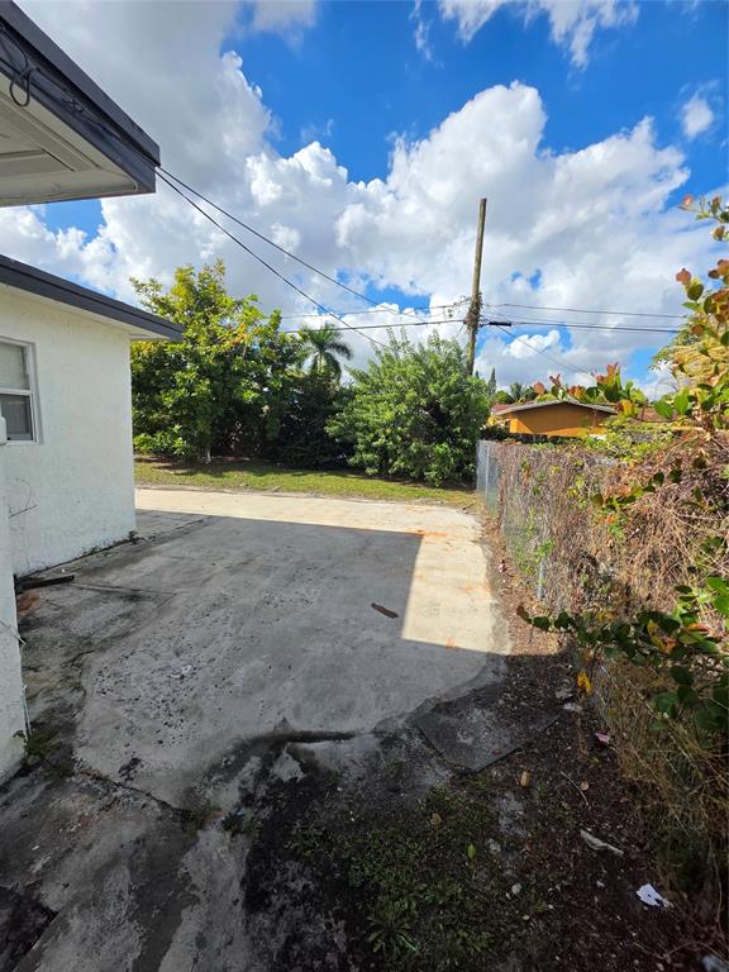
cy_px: 486
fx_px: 365
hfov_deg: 89.9
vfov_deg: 106.2
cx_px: 364
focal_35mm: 13
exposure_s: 1/1910
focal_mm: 2.2
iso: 40
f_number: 1.9
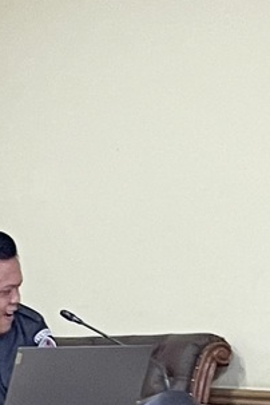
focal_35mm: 173
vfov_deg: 11.9
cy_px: 253
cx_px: -778
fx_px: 1946
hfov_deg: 6.5
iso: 250
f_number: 1.6
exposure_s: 1/50
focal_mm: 5.1
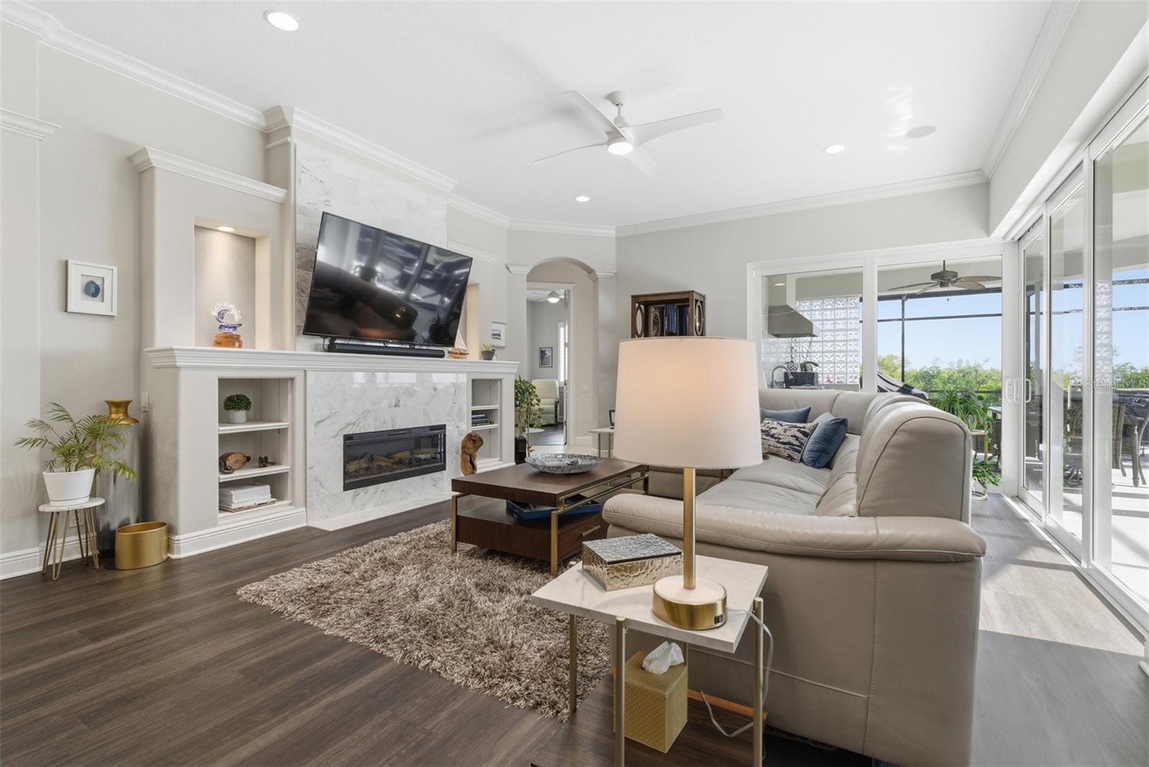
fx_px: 511
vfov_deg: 73.8
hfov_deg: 96.7
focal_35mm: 16
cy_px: 384
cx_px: 574
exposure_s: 1/60
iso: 400
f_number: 9
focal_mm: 16
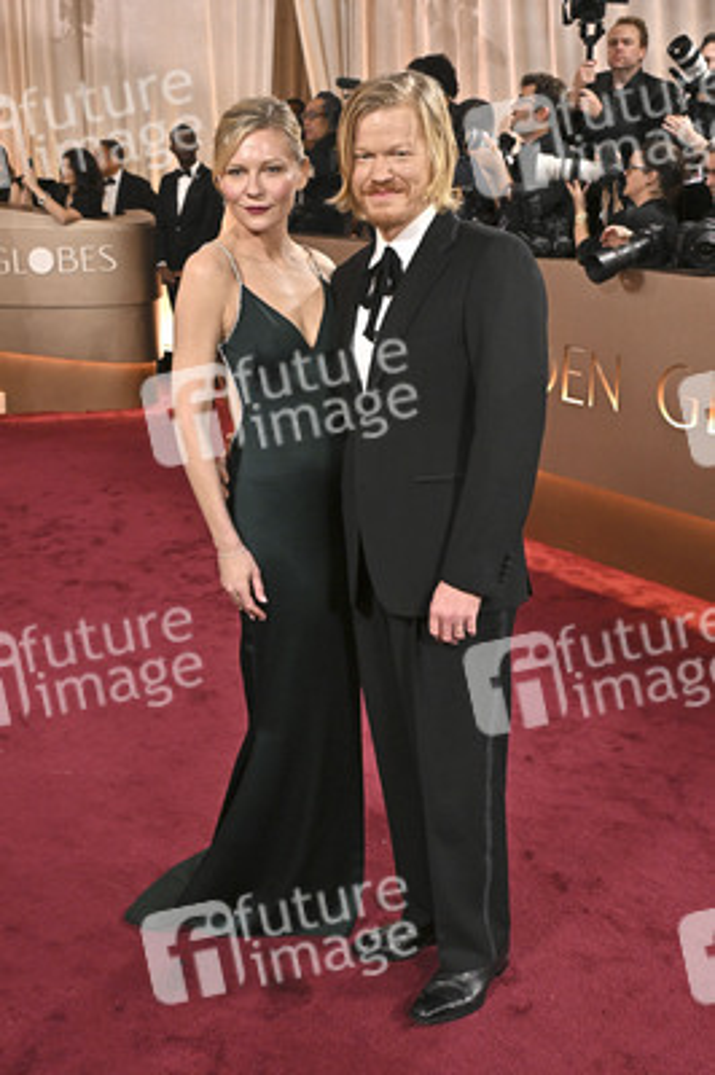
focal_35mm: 35
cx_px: 358
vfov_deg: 54.5
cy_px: 538
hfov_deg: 37.8
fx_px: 1044
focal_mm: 35
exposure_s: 1/320
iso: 2500
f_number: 5.6
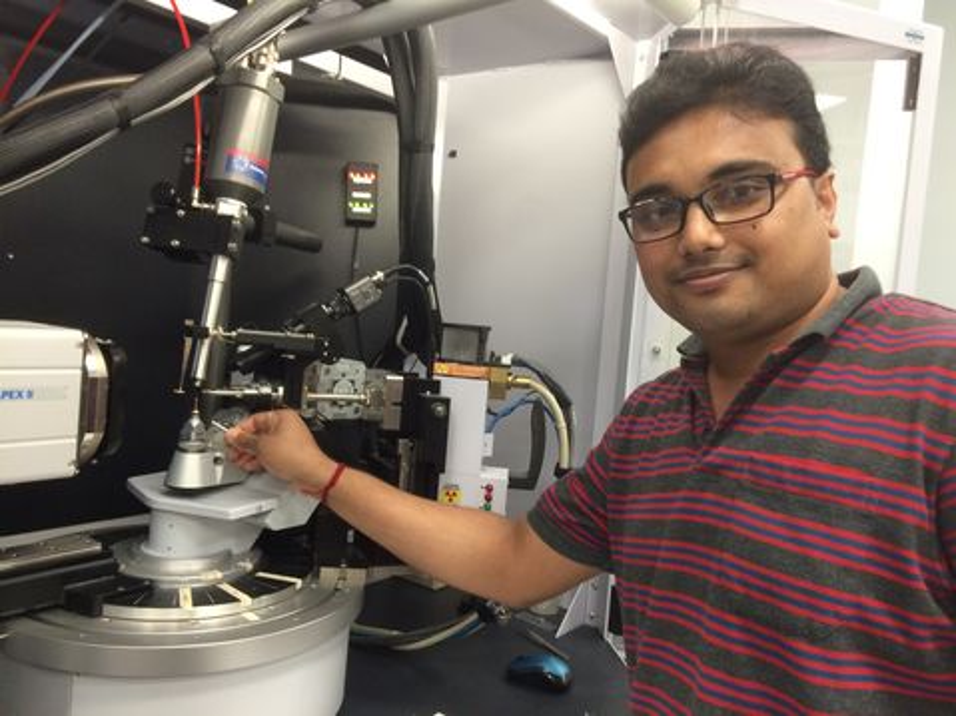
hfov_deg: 61.7
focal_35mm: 29
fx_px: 801
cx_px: 478
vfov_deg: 48.2
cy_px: 358
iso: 125
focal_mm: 4.15
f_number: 2.2
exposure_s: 1/30
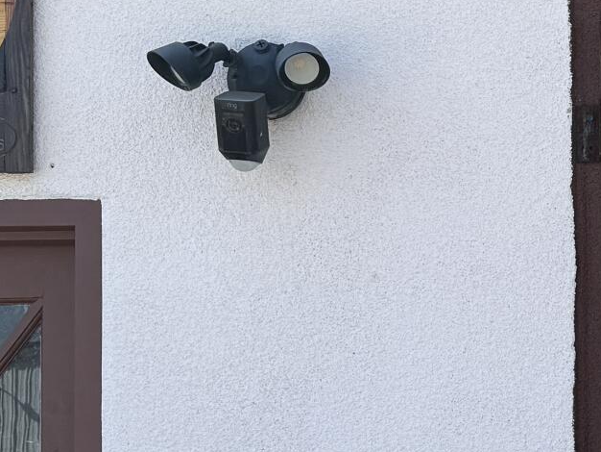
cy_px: 461
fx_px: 1997
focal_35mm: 115
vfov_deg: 12.7
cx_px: 902
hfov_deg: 15.7
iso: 80
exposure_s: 1/2331
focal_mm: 6.76
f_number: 1.78
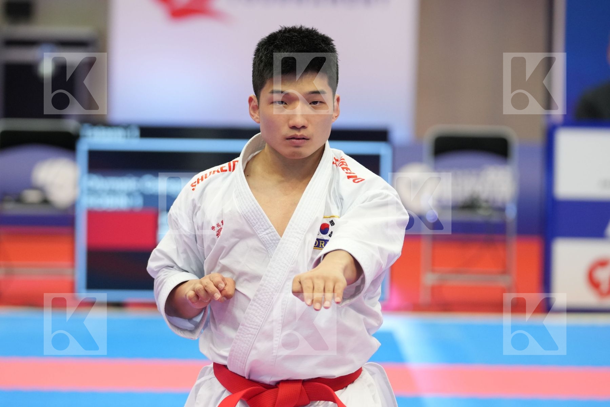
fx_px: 3456
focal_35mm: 204
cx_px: 305
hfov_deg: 10.1
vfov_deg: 6.7
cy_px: 204
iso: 1250
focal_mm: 136
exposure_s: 1/500
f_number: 2.8
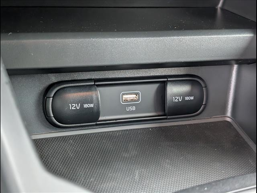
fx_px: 364
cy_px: 96
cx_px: 128
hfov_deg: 38.9
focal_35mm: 49
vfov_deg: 29.7
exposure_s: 1/141
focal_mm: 6.9
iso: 700
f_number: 1.68
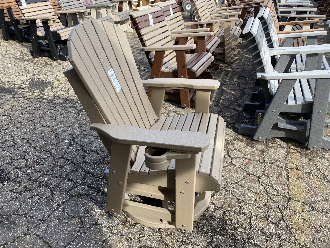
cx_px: 165
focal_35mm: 26
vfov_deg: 53.1
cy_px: 124
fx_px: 248
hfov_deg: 67.3
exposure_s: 1/693
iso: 32
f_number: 1.8
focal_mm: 4.25
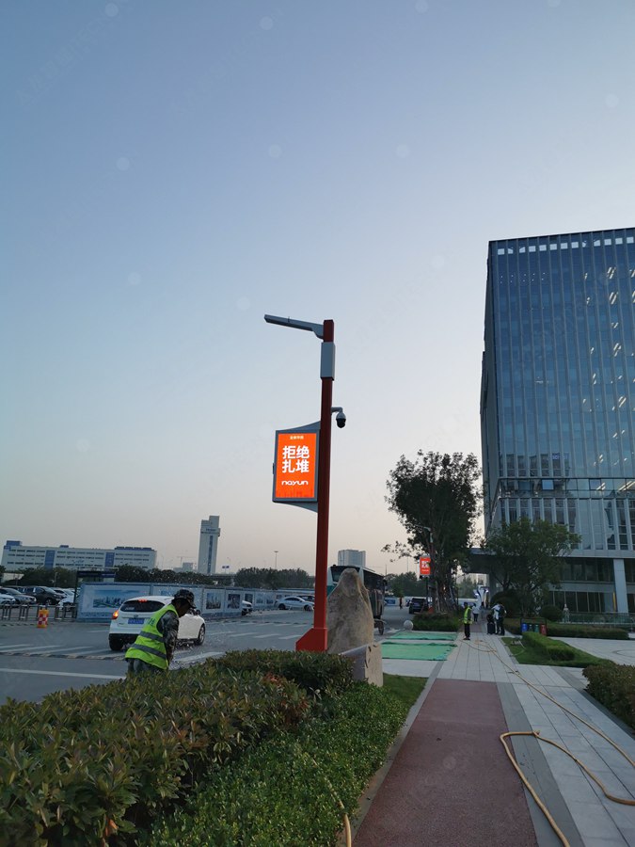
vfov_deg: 65.3
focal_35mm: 27
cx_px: 318
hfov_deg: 51.4
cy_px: 424
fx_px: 660
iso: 50
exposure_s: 1/633
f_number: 1.8
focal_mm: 5.58
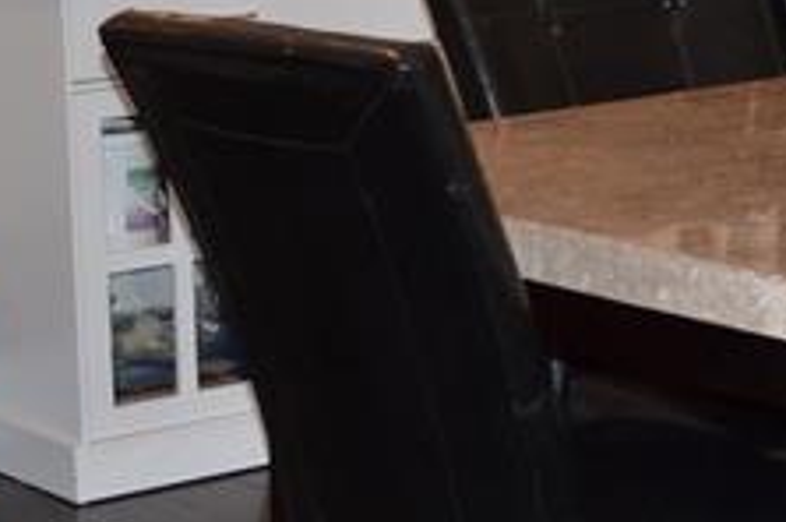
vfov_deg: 9.6
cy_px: -275
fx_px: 3009
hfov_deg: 14.9
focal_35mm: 138
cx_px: 416
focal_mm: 20
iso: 200
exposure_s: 1/60
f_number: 3.8
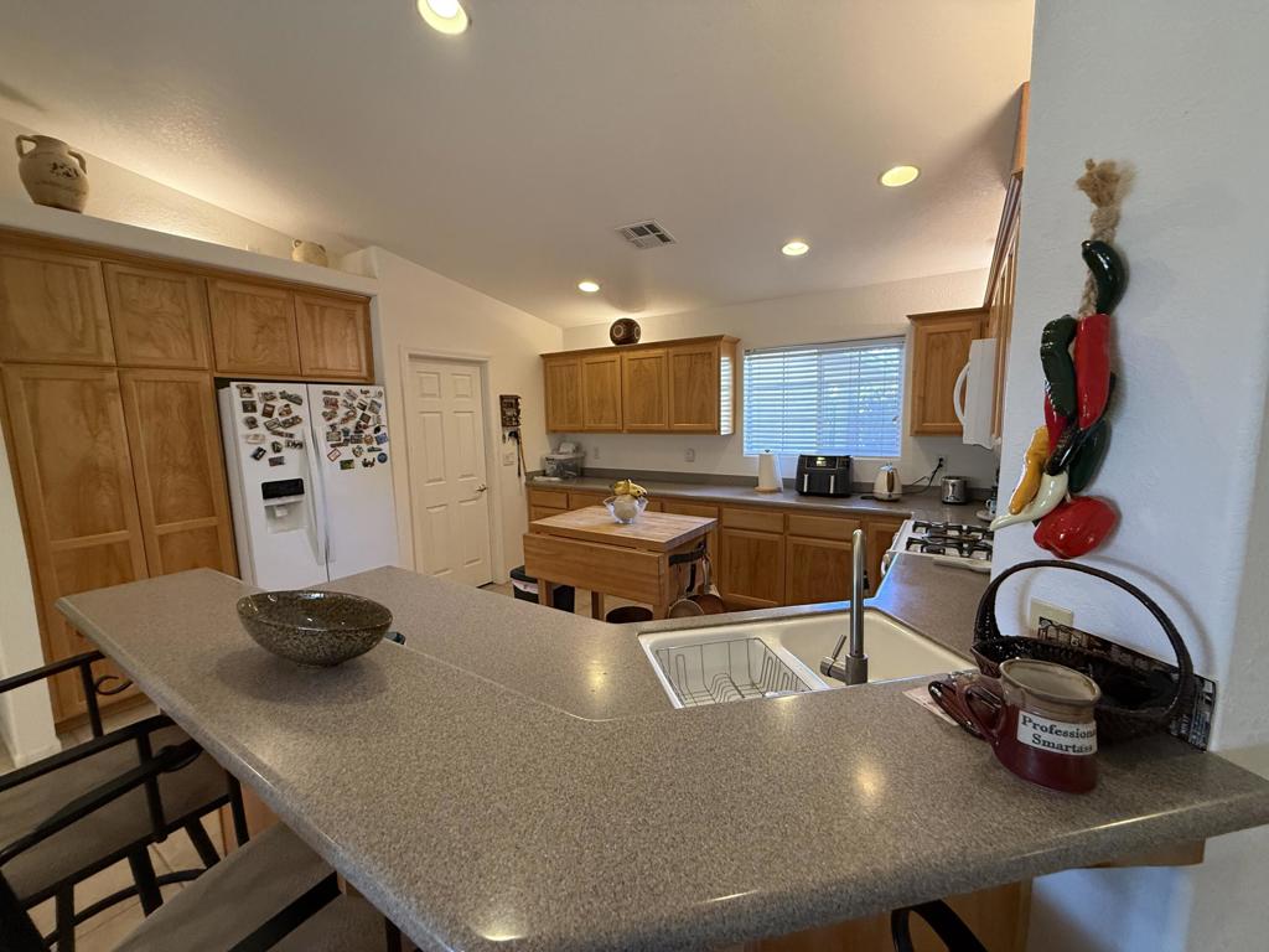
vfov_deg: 85.7
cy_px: 476
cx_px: 634
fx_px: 513
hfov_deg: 102.1
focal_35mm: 14
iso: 320
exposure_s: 1/60
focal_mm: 2.22
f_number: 2.2
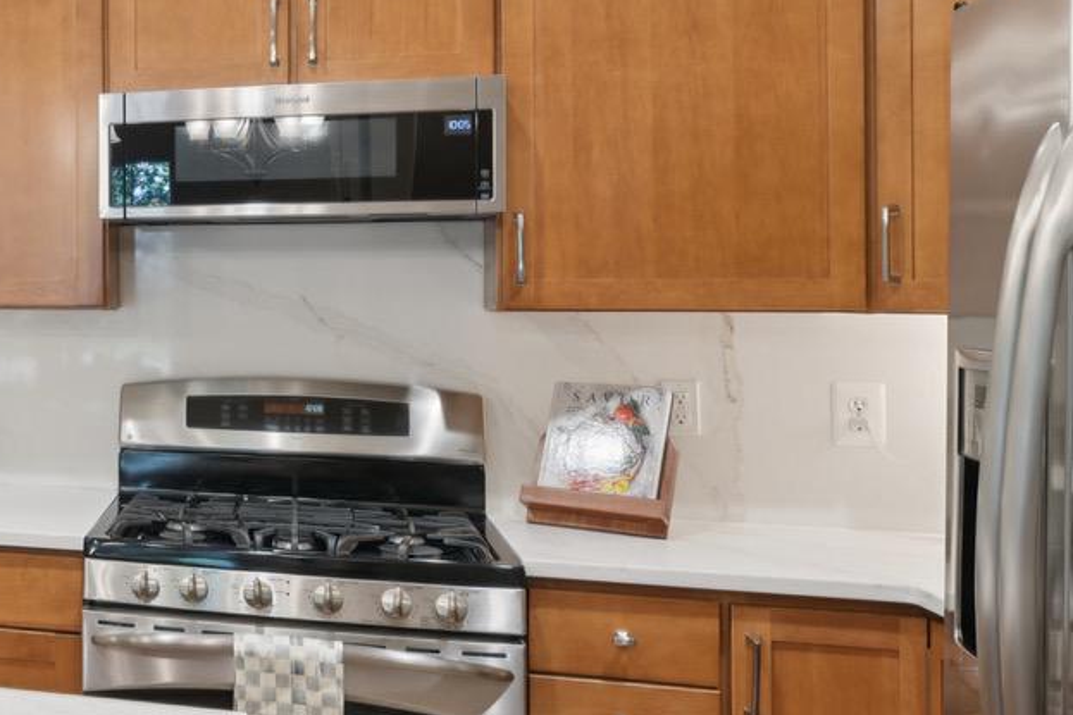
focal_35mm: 46
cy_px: 306
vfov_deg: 29.2
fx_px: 1371
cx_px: -248
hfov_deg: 33.7
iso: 360
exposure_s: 1/15
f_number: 8
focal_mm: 14
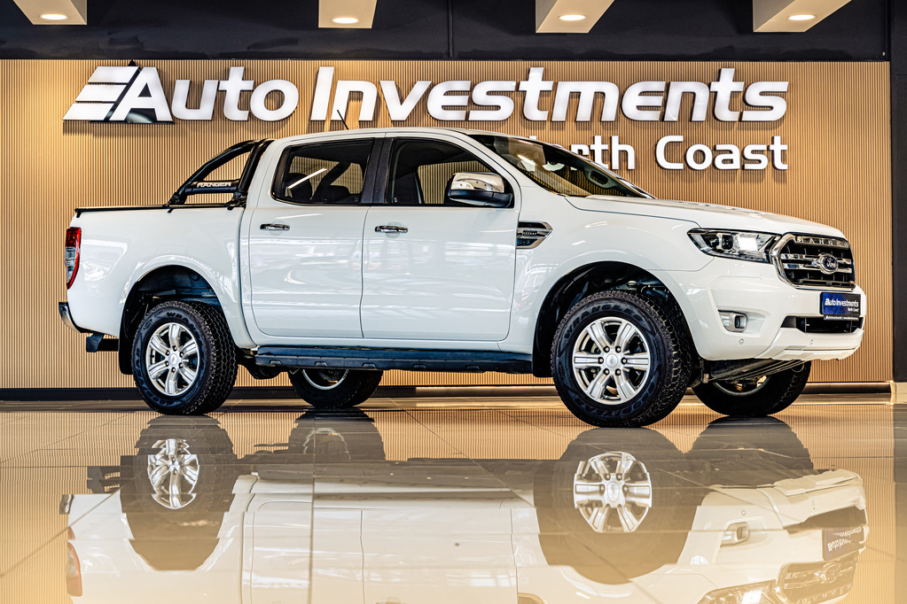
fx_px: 1638
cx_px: 454
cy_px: 302
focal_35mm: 65
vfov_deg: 20.9
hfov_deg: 31.0
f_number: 4.5
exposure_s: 1/125
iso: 640
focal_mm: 65
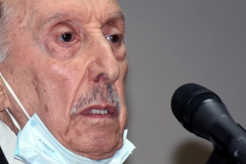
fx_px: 3483
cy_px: 100
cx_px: 39
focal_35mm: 510
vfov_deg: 2.7
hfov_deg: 4.0
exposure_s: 1/60
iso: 800
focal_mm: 140
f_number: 5.6
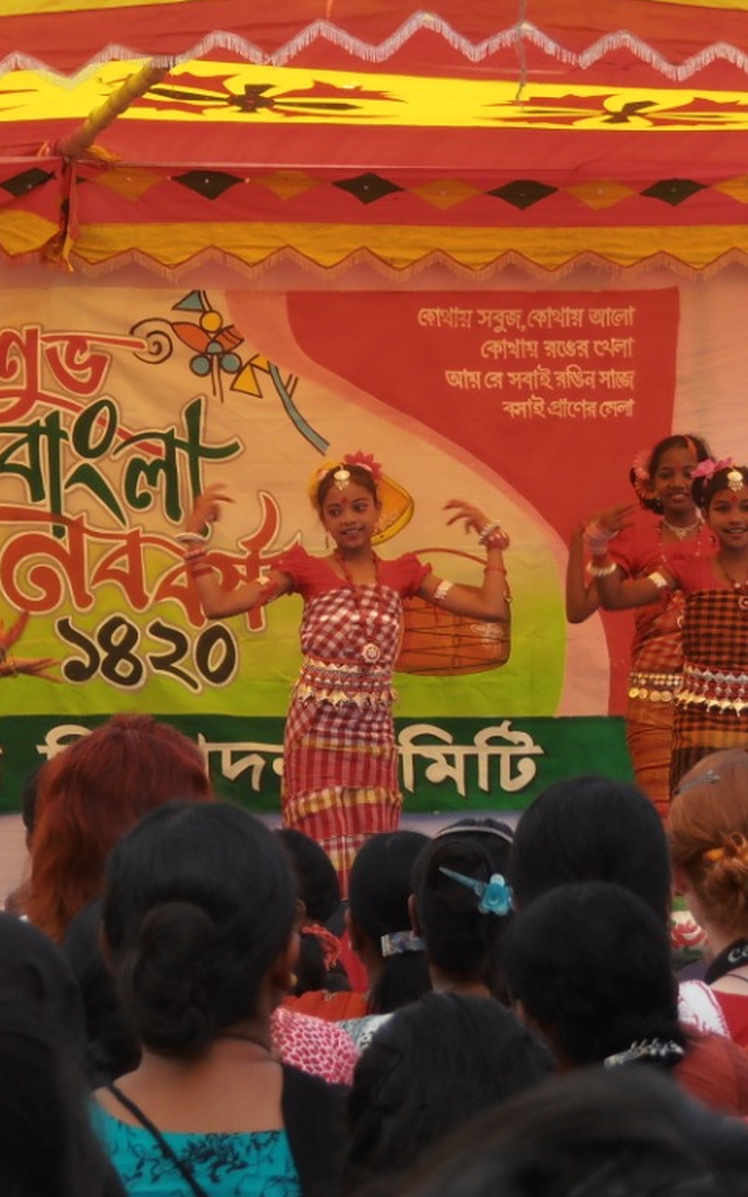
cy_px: 599
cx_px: 273
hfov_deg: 5.6
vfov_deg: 8.9
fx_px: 7696
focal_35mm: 236
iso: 125
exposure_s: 1/80
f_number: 5.9
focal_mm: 29.44
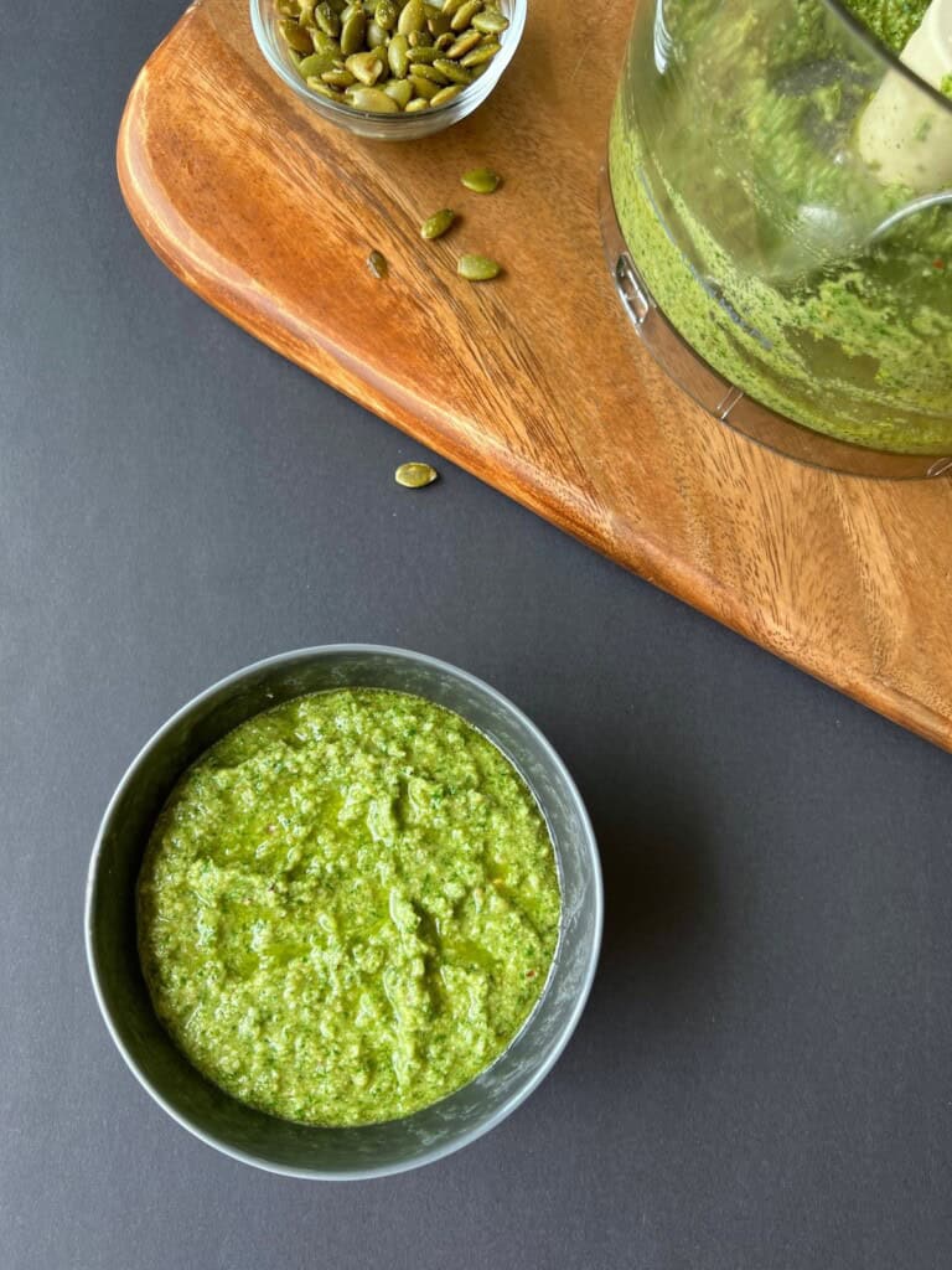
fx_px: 953
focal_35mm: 26
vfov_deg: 67.3
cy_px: 635
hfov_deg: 53.1
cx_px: 476
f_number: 1.5
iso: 32
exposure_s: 1/121
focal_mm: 5.7
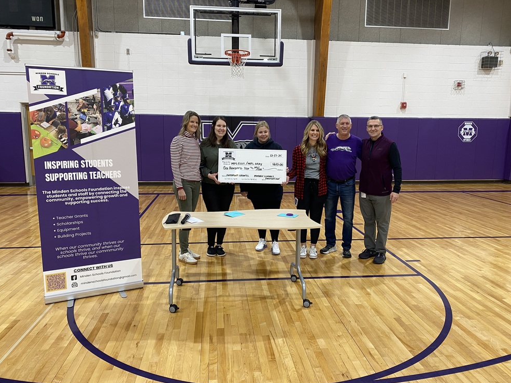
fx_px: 399
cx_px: 262
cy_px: 195
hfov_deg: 65.3
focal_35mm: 27
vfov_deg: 51.4
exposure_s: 1/60
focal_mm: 4.25
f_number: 1.8
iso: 80
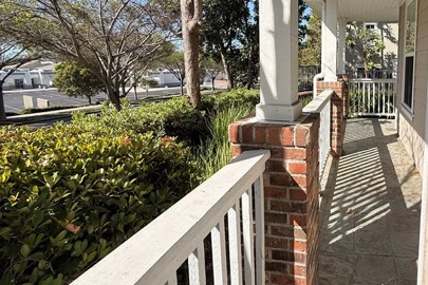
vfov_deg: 53.9
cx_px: 323
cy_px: 93
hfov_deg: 70.7
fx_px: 273
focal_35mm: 23
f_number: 2.2
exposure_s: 1/1613
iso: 50
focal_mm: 2.22
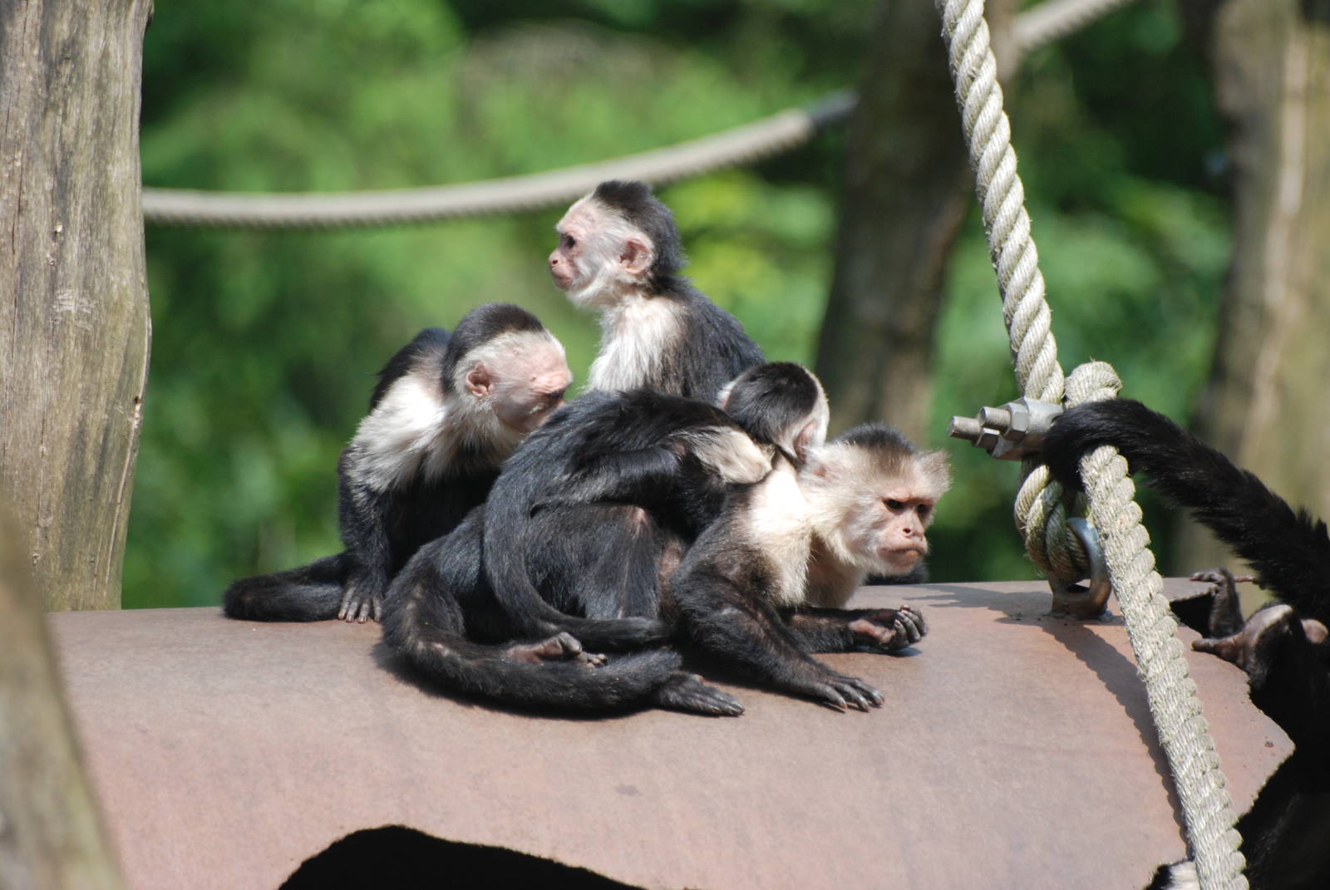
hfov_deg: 4.6
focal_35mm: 450
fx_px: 16645
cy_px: 445
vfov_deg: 3.1
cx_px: 665
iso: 360
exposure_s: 1/500
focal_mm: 300
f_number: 5.6
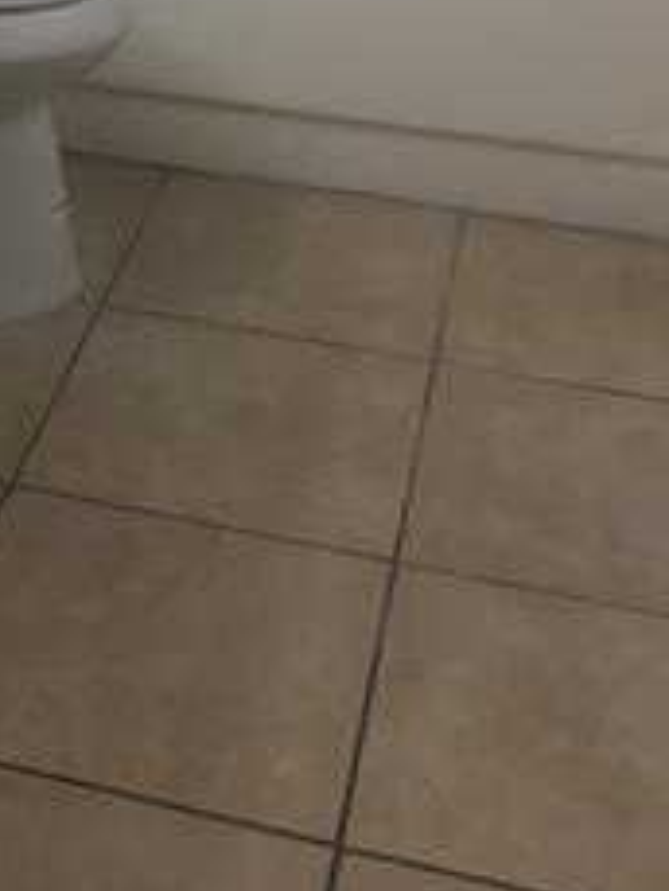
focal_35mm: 81
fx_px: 2085
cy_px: -311
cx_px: -136
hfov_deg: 17.4
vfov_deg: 21.5
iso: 25
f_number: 2.2
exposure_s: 1/40
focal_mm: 4.15
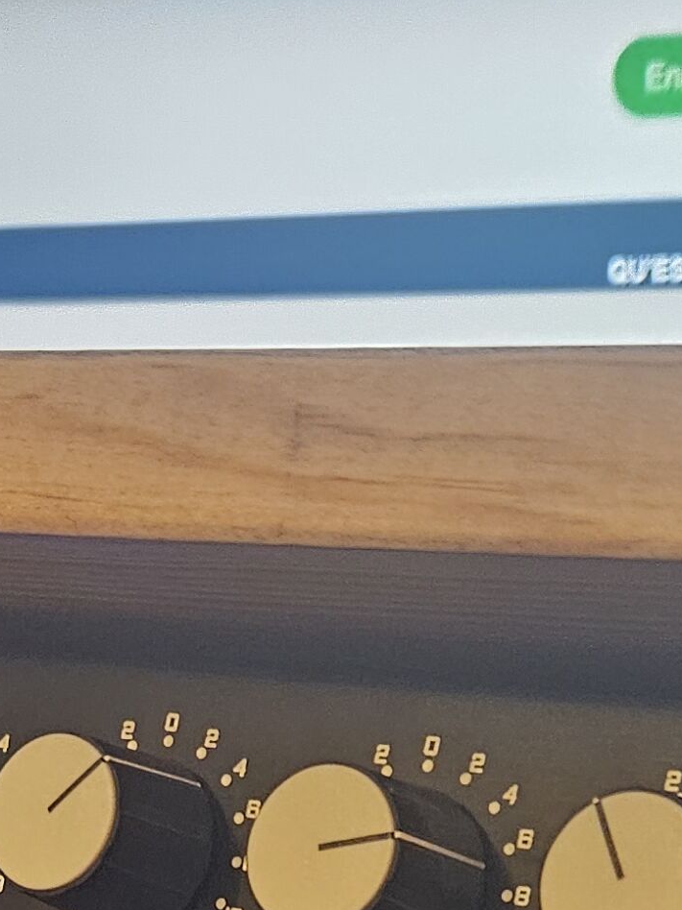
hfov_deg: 15.1
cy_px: 1266
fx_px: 2548
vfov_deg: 18.5
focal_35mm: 97
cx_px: 106
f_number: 1.8
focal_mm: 5.4
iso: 640
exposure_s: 1/24
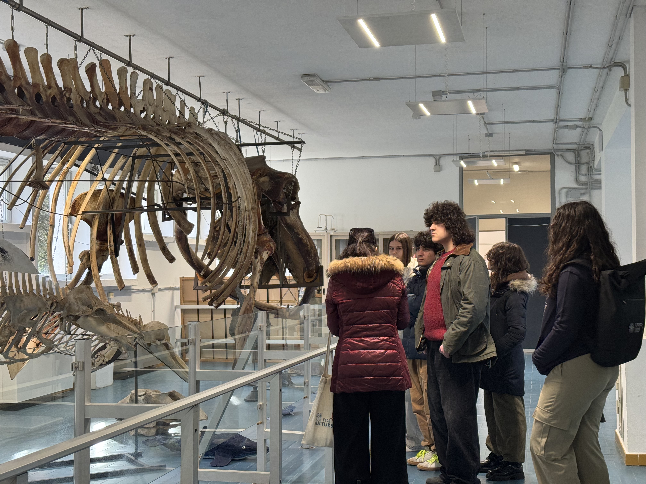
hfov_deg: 39.7
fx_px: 896
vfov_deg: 30.3
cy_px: 242
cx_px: 323
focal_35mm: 48
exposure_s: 1/50
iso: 80
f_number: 1.78
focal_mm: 6.76
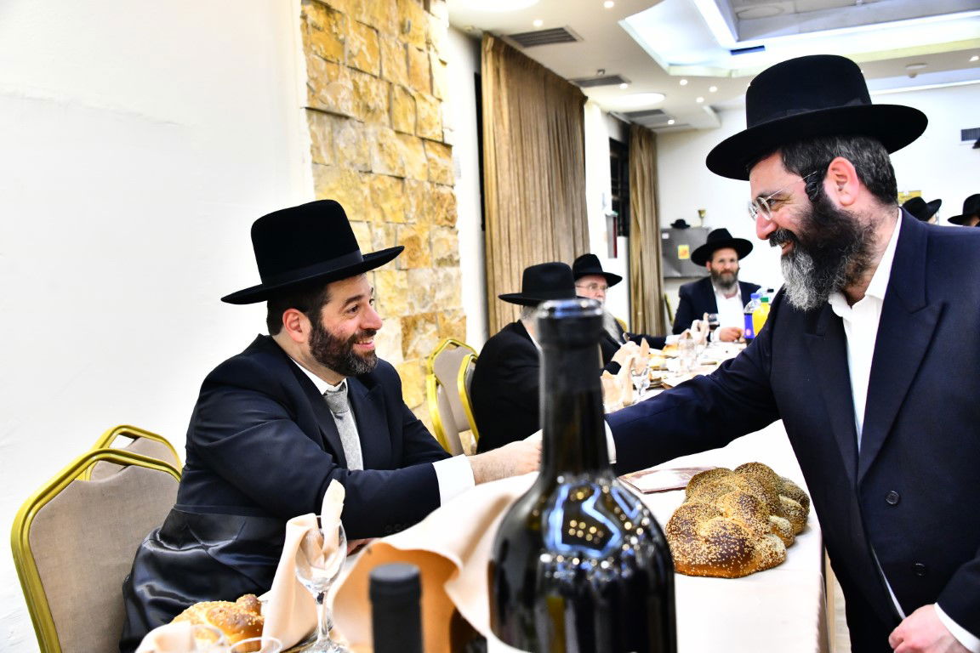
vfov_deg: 38.9
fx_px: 925
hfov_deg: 55.8
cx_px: 490
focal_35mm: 34
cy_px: 326
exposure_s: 1/125
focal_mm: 34
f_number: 5.6
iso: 4000
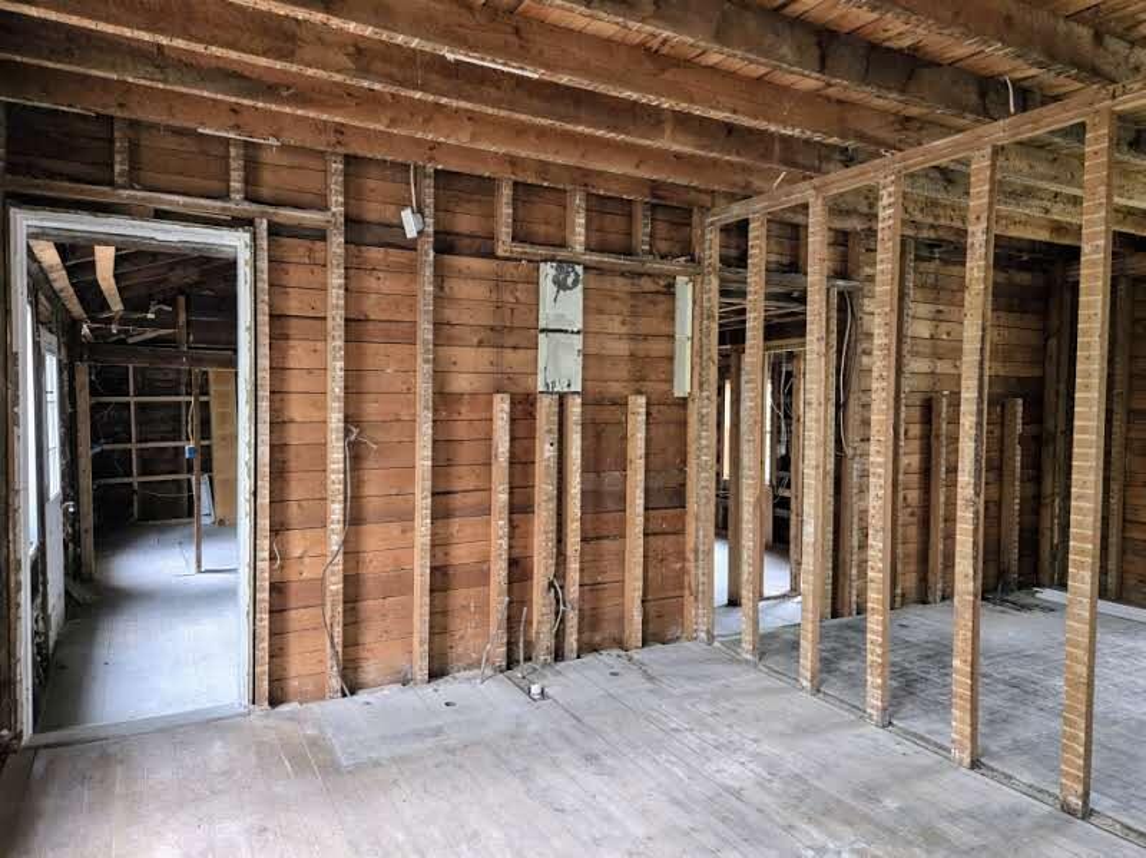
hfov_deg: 74.0
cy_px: 429
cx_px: 573
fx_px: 761
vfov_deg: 58.8
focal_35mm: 23
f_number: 1.8
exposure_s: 1/60
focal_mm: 5.4
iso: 500
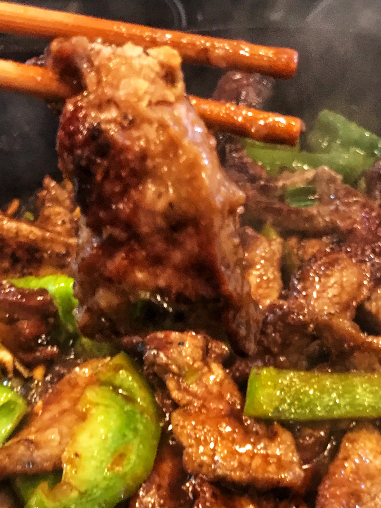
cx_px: 235
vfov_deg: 33.4
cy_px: 357
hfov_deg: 25.6
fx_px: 837
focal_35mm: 57
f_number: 1.8
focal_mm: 3.99
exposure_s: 1/15
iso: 100
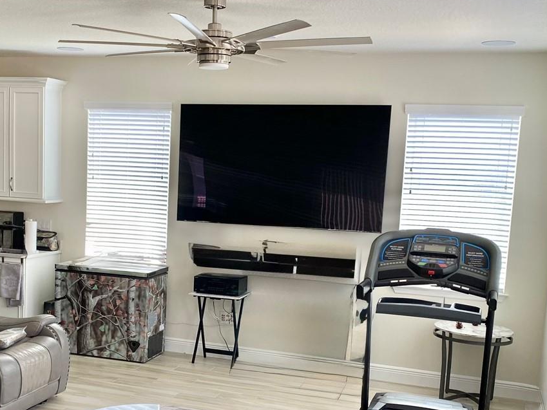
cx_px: 192
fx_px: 774
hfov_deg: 38.6
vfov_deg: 29.5
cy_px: 274
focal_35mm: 49
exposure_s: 1/121
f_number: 1.8
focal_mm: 4.25
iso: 100
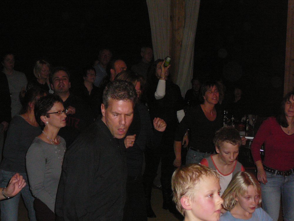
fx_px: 518
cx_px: 147
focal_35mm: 61
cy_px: 110
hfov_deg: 31.7
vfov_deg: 24.0
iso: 400
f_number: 3.6
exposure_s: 1/30
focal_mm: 9.1
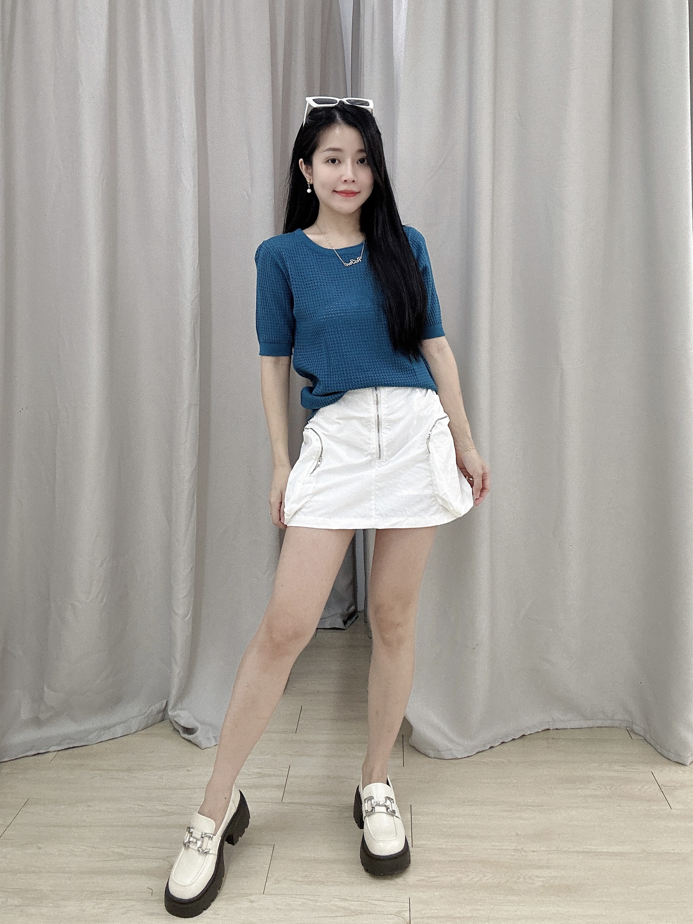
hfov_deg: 58.9
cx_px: 346
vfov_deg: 73.9
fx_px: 614
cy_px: 462
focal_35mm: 23
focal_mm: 2.69
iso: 100
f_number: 1.9
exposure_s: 1/50
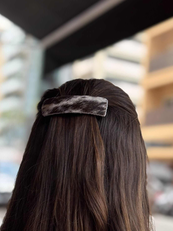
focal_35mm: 72
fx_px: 480
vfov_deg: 27.0
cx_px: 85
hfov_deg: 20.4
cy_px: 117
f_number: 1.6
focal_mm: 5.96
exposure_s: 1/294
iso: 40
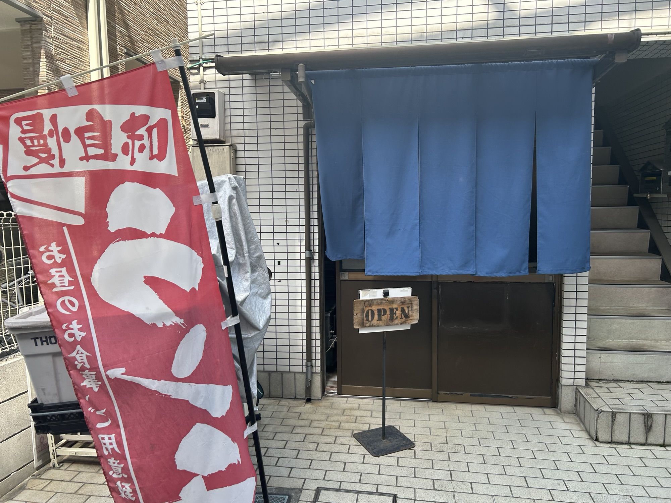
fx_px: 504
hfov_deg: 67.3
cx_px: 336
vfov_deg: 53.1
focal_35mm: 26
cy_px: 252
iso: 50
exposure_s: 1/873
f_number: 1.5
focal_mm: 5.7
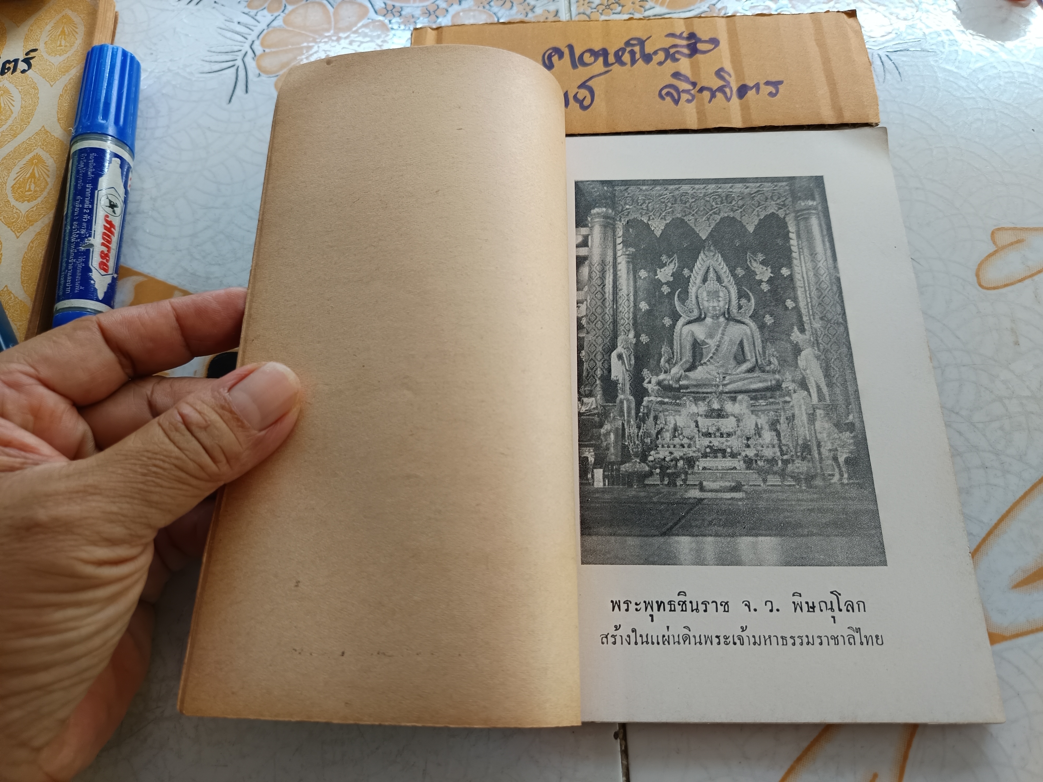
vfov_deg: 56.8
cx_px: 522
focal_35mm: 24
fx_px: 723
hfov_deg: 71.6
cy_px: 391
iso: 193
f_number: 1.7
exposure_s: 1/50
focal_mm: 5.31
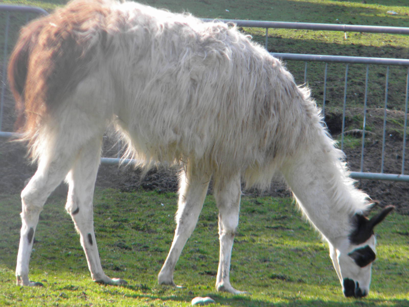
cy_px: 154
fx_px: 4892
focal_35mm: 414
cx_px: 204
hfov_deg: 4.8
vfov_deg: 3.6
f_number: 5.4
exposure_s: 1/107
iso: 80
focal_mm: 75
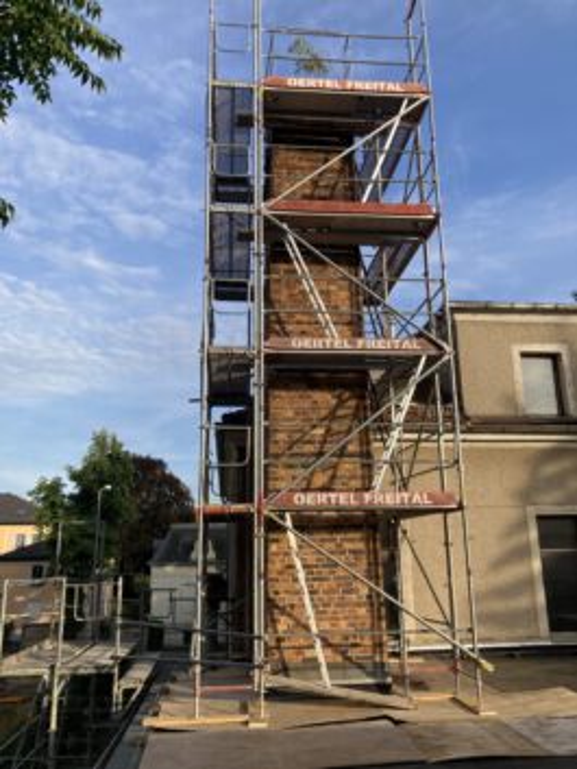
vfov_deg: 63.4
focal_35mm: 28
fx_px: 622
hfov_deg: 49.8
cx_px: 288
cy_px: 384
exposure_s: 1/941
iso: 20
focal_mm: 3.99
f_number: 1.8
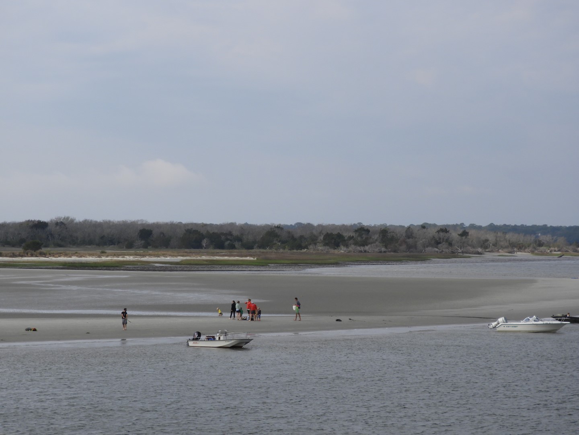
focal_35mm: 135
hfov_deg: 14.6
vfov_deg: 11.0
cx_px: 290
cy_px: 218
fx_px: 2258
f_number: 5
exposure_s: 1/800
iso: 100
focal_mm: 24.2
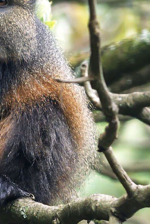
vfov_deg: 1.9
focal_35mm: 1097
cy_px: 211
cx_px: 73
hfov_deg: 1.3
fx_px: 6856
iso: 3600
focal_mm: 175
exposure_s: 1/1250
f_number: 4
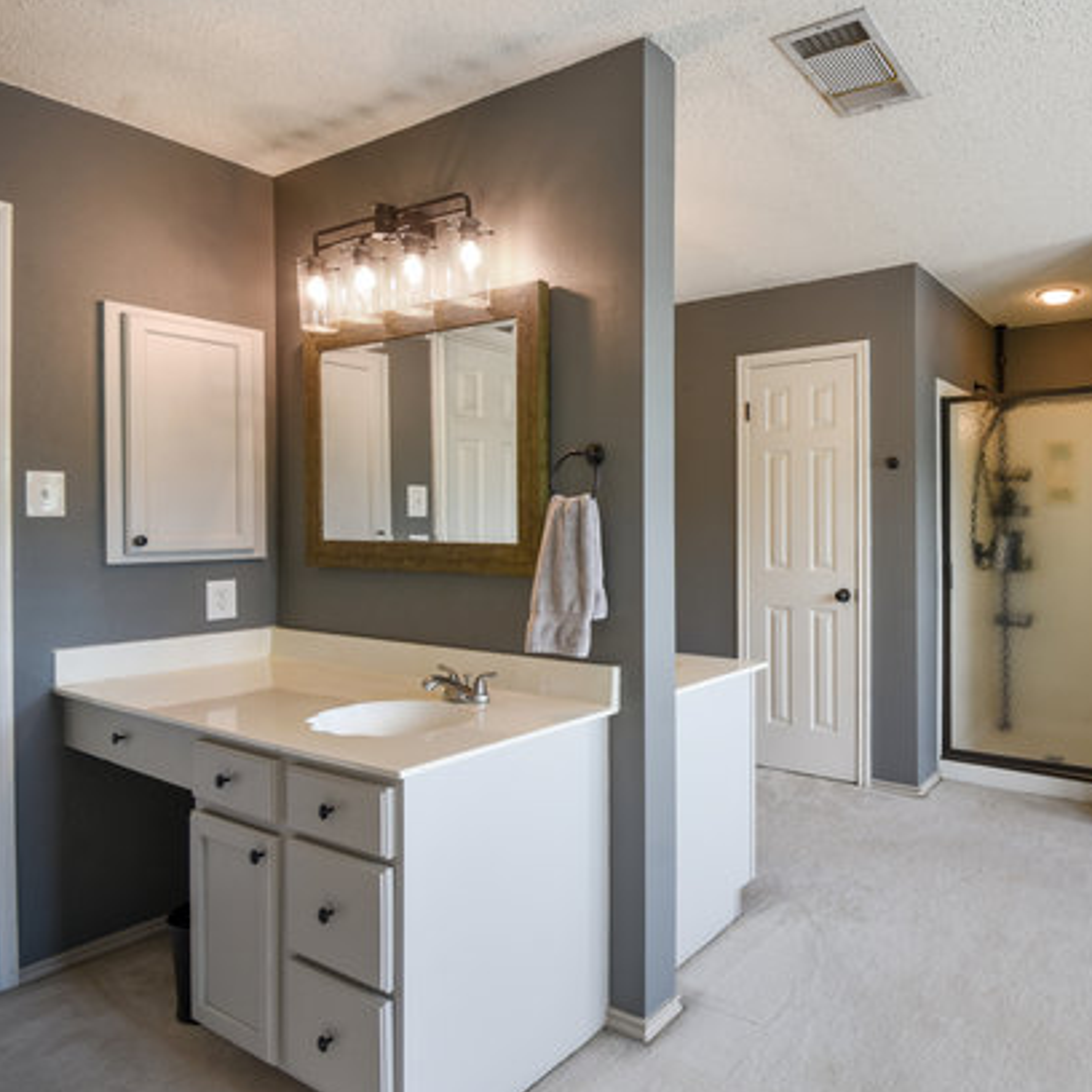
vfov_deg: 74.8
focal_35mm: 20
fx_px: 714
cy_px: 538
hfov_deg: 70.1
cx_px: 811
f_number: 8
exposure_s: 1/10
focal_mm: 10
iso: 200
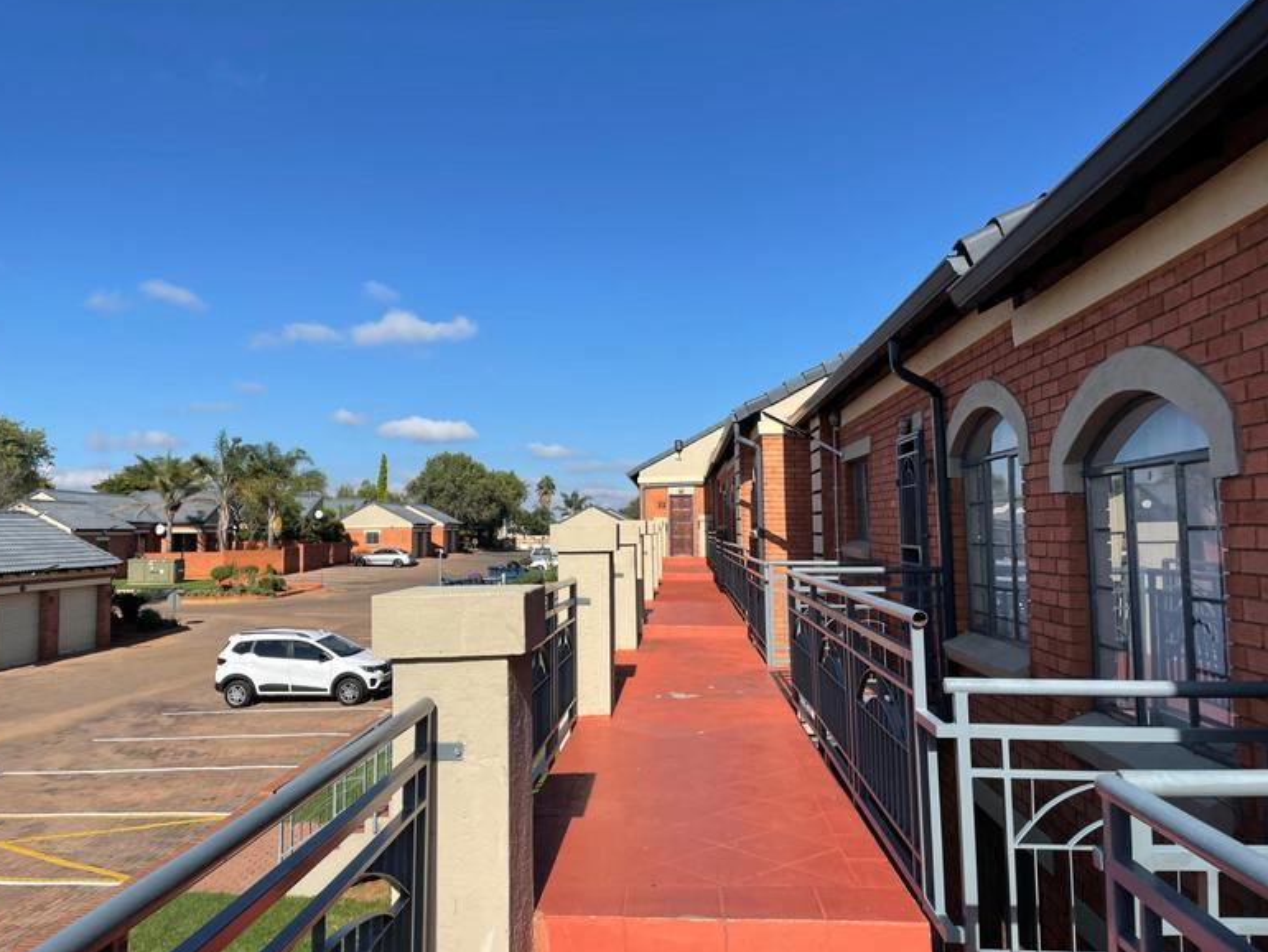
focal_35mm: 27
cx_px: 611
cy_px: 471
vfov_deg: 51.4
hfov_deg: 65.3
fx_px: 989
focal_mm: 4.2
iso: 32
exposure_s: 1/4000
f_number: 1.6
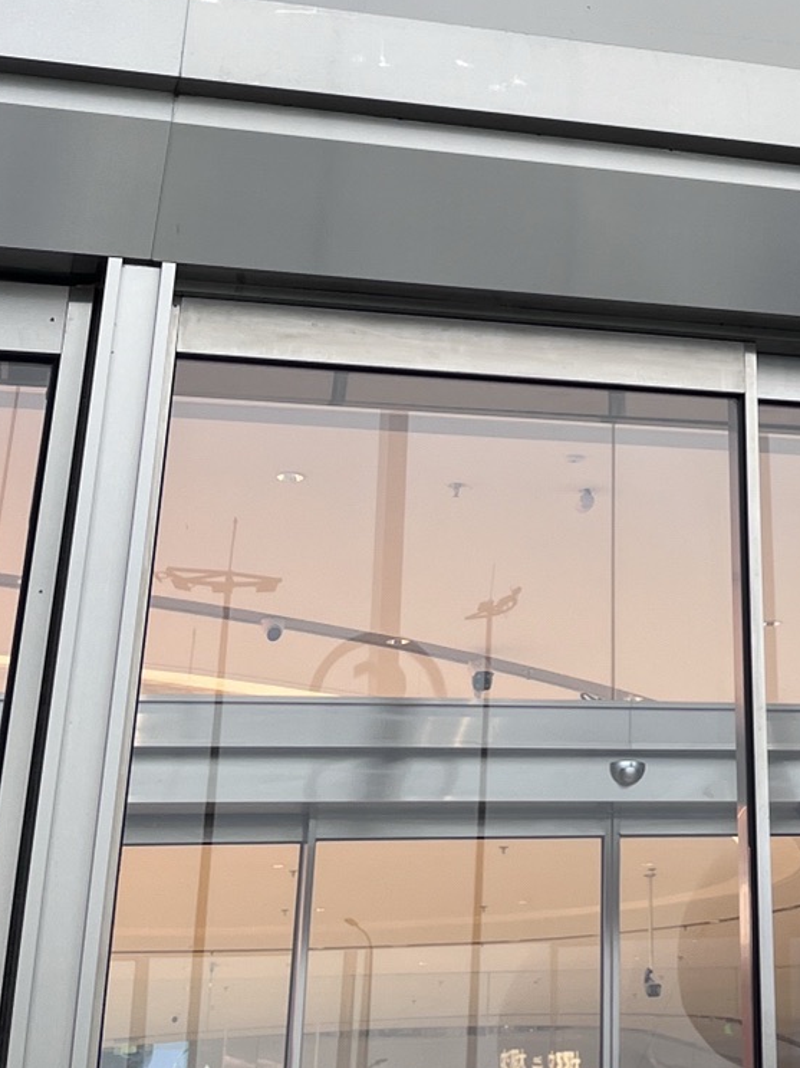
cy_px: -76
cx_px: 896
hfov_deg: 20.0
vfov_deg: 25.9
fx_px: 2158
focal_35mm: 70
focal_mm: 5.1
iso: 40
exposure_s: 1/202
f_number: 1.6
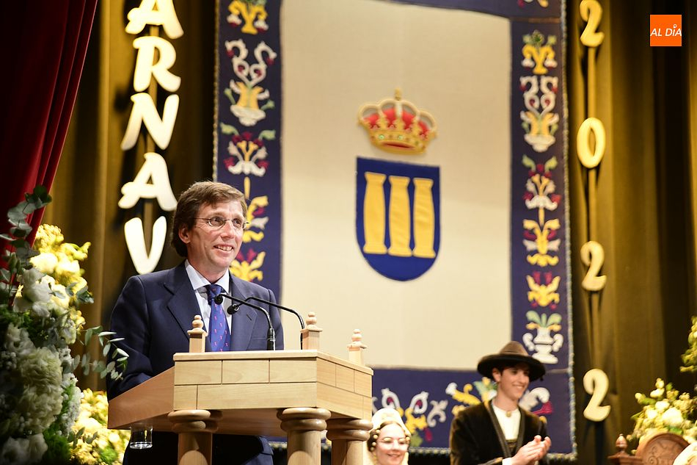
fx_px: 1645
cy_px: 232
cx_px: 348
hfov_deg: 23.9
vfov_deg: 16.1
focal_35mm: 85
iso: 2000
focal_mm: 85
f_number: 4.5
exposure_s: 1/60
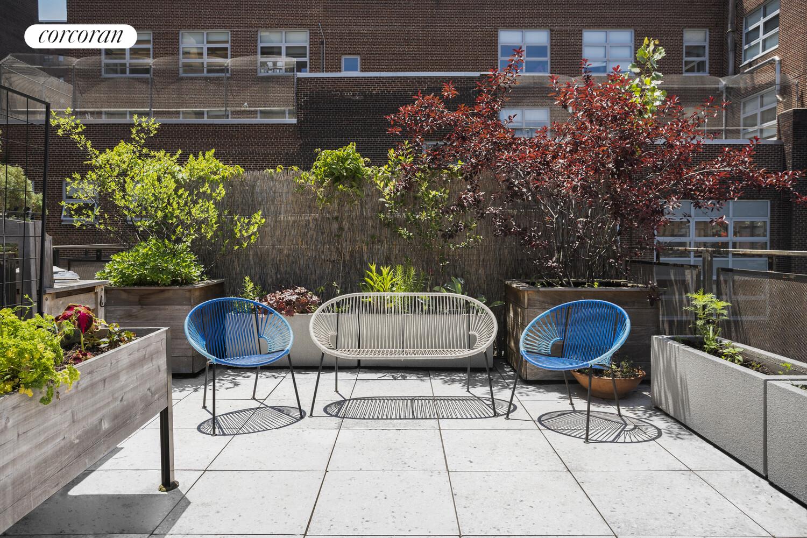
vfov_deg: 51.3
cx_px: 404
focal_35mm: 25
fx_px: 560
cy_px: 269
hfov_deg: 71.5
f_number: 8
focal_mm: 25
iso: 100
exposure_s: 1/50
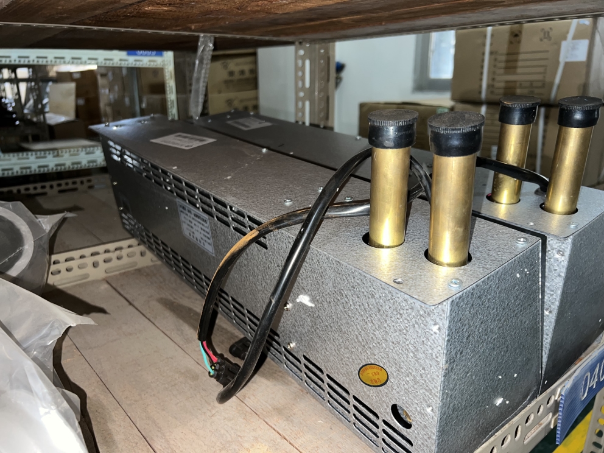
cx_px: 302
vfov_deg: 53.1
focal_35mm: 26
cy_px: 226
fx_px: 454
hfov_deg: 67.3
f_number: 1.5
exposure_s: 1/15
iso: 64
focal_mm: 5.7
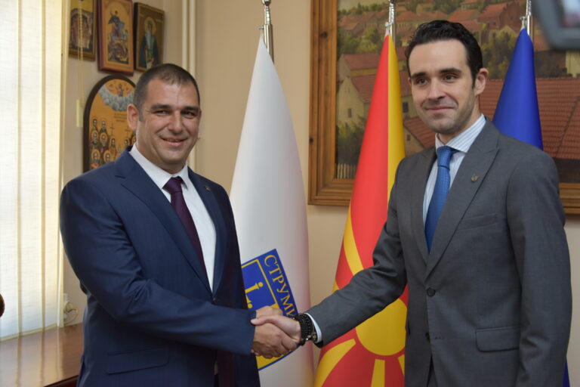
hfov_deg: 38.9
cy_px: 194
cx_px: 290
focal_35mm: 51
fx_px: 822
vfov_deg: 26.5
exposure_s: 1/60
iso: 560
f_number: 4.2
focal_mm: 34
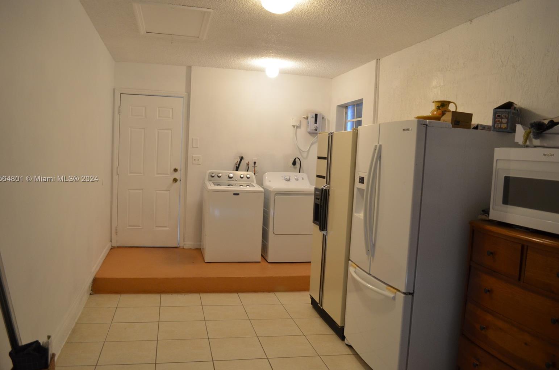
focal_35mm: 28
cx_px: 272
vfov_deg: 46.2
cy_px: 180
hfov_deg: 65.6
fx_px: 434
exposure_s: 1/60
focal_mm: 18
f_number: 4
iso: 800
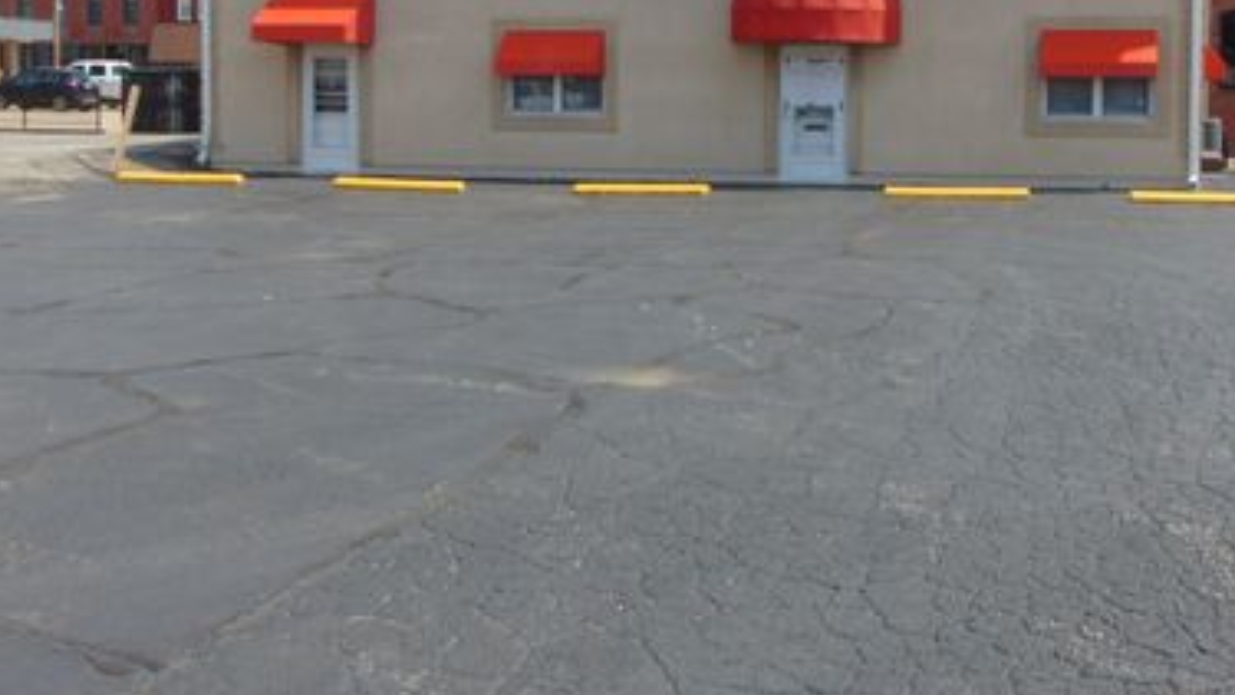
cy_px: 180
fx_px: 1572
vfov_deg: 24.7
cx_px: 771
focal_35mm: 48
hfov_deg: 42.6
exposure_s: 1/250
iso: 100
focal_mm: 5.8
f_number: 8.2
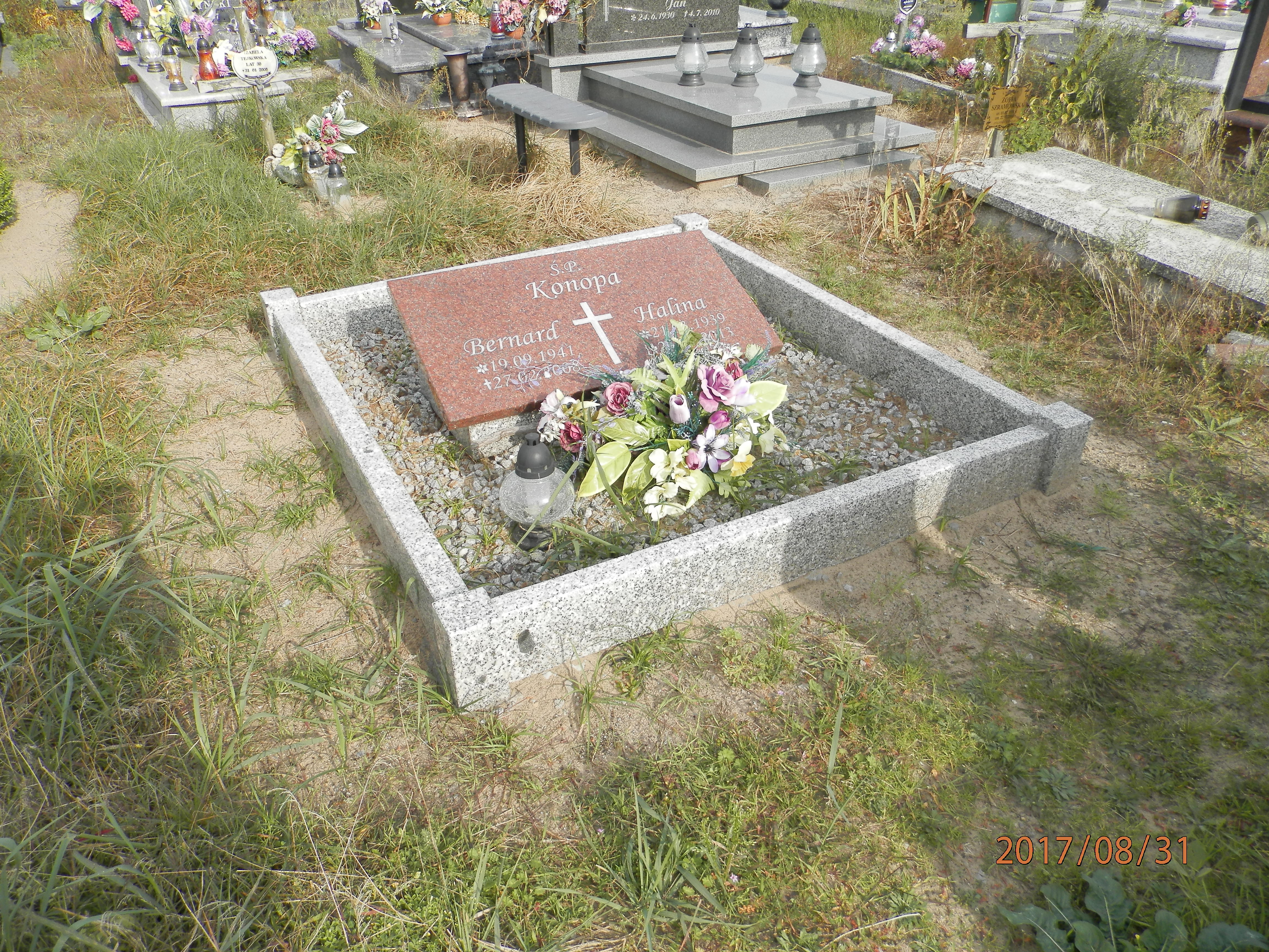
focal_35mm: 25
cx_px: 634
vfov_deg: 54.9
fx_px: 916
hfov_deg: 69.4
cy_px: 476
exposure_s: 1/800
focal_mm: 4.5
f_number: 3.1
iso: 80
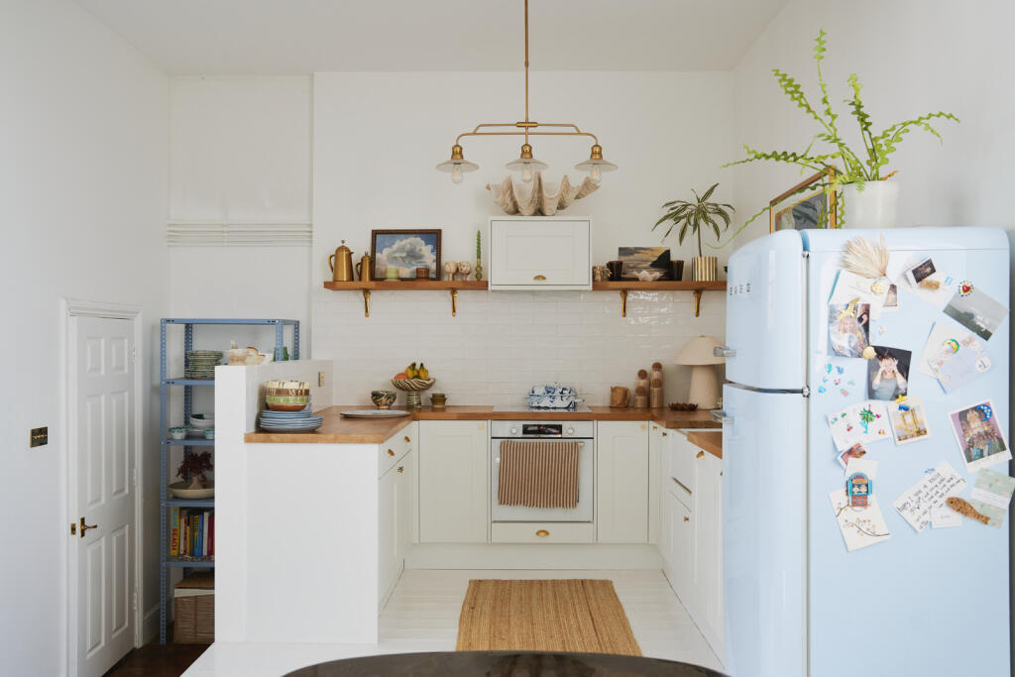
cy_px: 338
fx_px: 874
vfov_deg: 42.3
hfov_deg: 60.3
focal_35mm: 31
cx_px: 508
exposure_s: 1/125
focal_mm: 31
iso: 320
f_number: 5.6
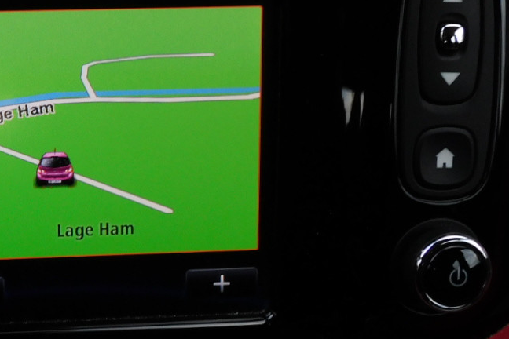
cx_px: 20
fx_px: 1089
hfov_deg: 25.2
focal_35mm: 77
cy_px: 123
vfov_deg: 17.7
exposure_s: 1/60
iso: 125
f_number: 3.5
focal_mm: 5.4
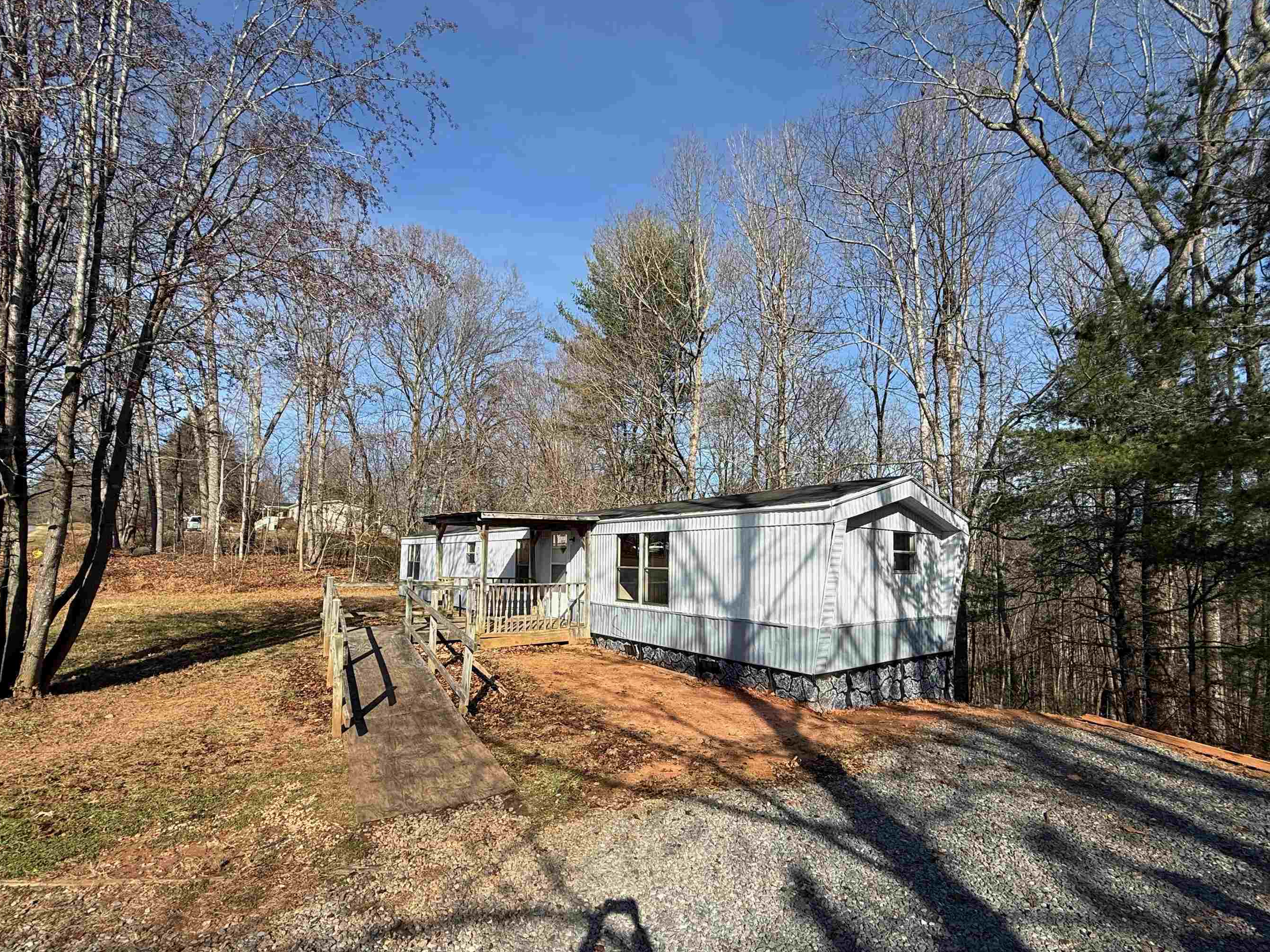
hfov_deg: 94.5
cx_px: 635
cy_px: 524
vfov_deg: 77.9
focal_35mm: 16
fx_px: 587
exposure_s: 1/1613
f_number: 2.2
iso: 50
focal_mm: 2.22
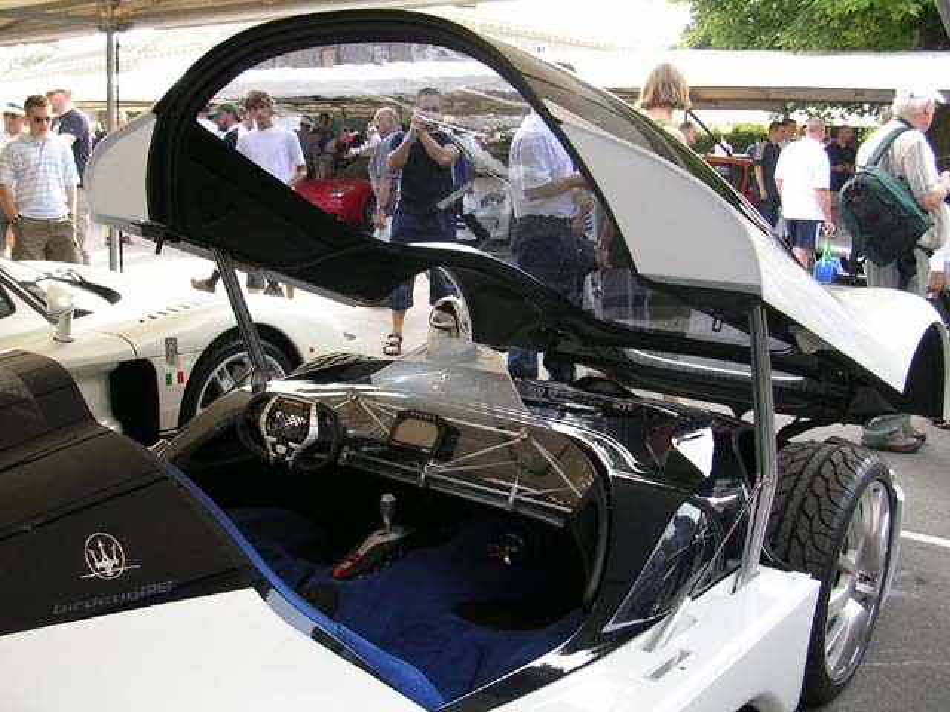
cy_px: 356
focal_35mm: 38
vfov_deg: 37.7
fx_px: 1043
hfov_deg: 49.0
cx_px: 475
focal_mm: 5.8
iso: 50
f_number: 2.8
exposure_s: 1/94.3
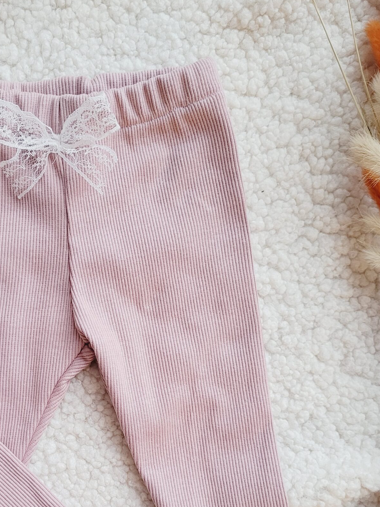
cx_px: 99
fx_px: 615
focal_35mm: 42
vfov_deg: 43.6
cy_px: 371
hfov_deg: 33.7
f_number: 1.8
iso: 320
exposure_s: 1/50
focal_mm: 5.4
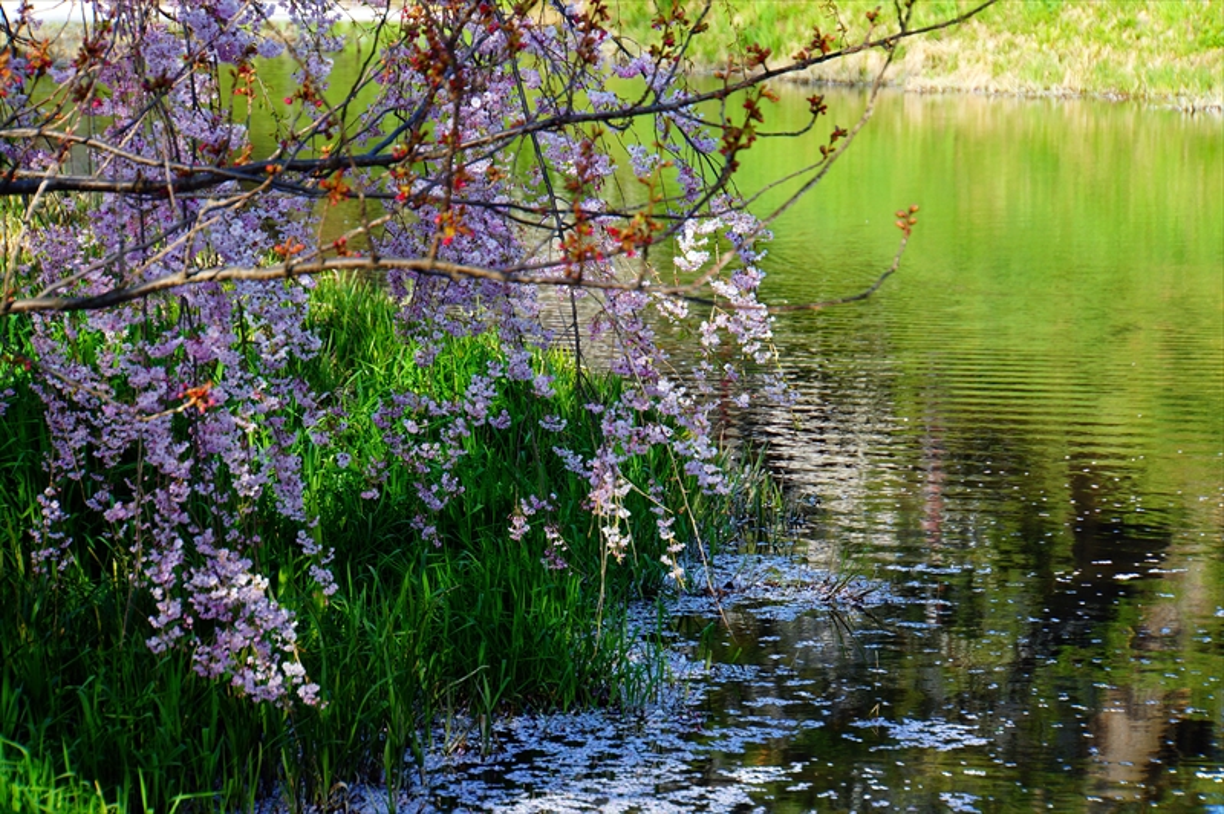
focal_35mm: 164
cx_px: 612
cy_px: 407
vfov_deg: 8.4
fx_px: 5554
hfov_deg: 12.6
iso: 160
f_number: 6.3
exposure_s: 1/200
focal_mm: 109
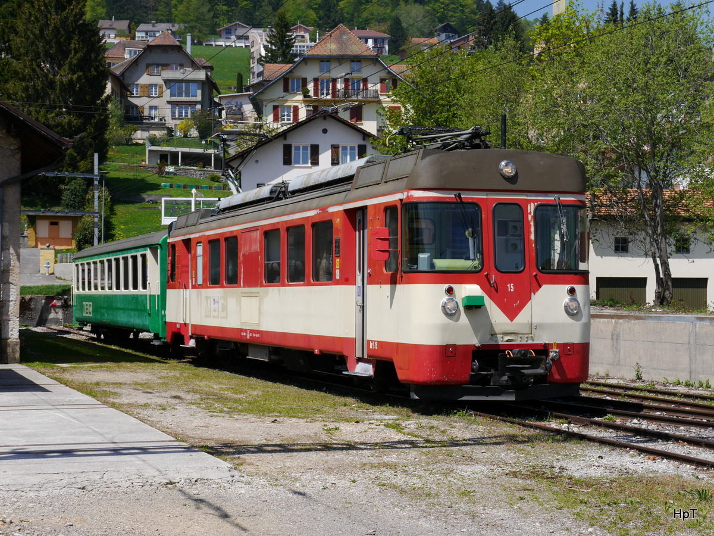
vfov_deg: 20.4
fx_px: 1485
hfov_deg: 27.0
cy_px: 268
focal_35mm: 72
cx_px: 357
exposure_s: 1/320
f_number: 10
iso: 160
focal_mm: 36
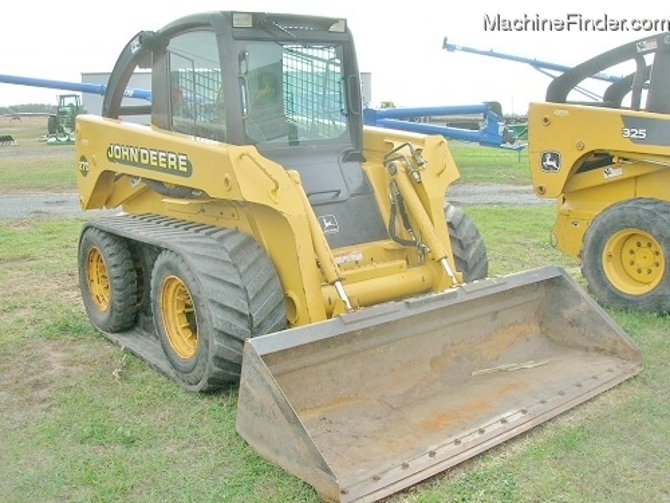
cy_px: 252
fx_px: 677
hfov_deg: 52.6
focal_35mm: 35
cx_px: 335
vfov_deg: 40.7
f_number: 4.9
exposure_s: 1/112
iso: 50
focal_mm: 5.8
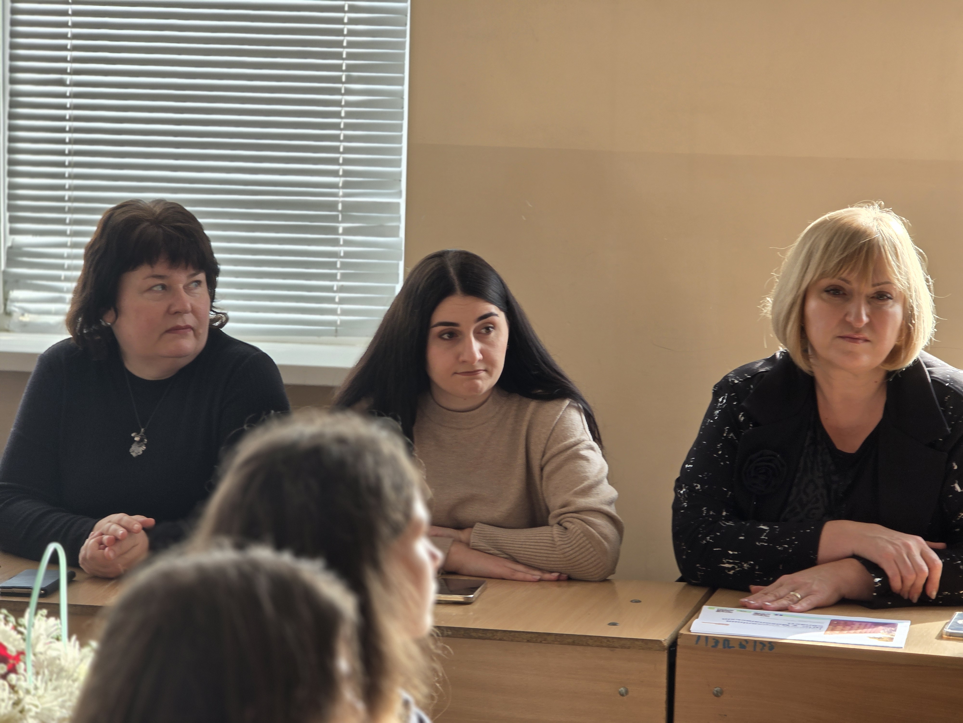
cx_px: 482
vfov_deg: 12.9
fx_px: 3199
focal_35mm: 115
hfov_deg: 17.1
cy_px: 362
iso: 80
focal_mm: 18.6
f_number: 3.4
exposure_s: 1/50
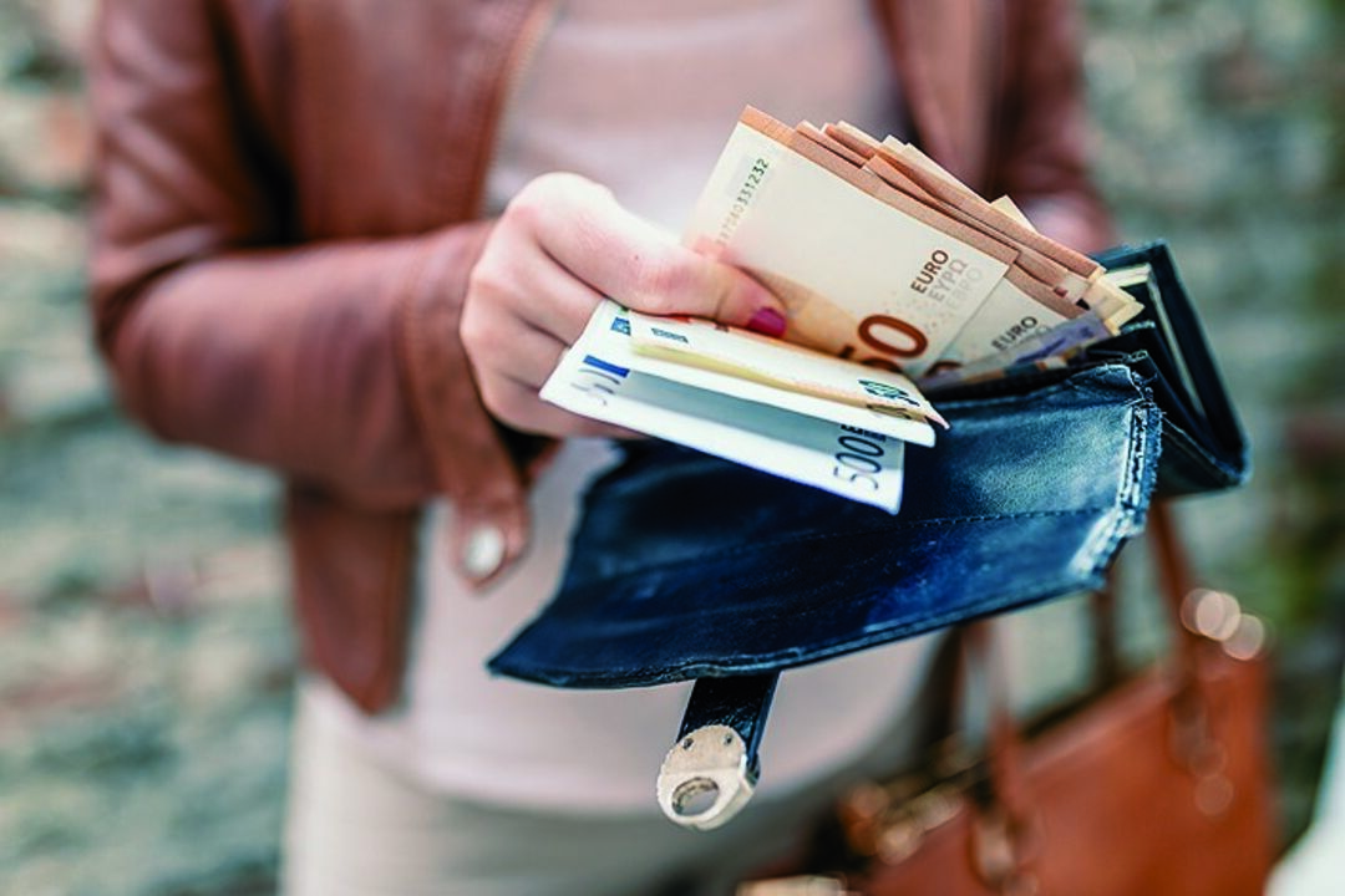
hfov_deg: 54.4
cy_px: 448
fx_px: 1308
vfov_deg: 37.9
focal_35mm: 35
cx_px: 672
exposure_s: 1/200
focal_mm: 35
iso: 200
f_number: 2
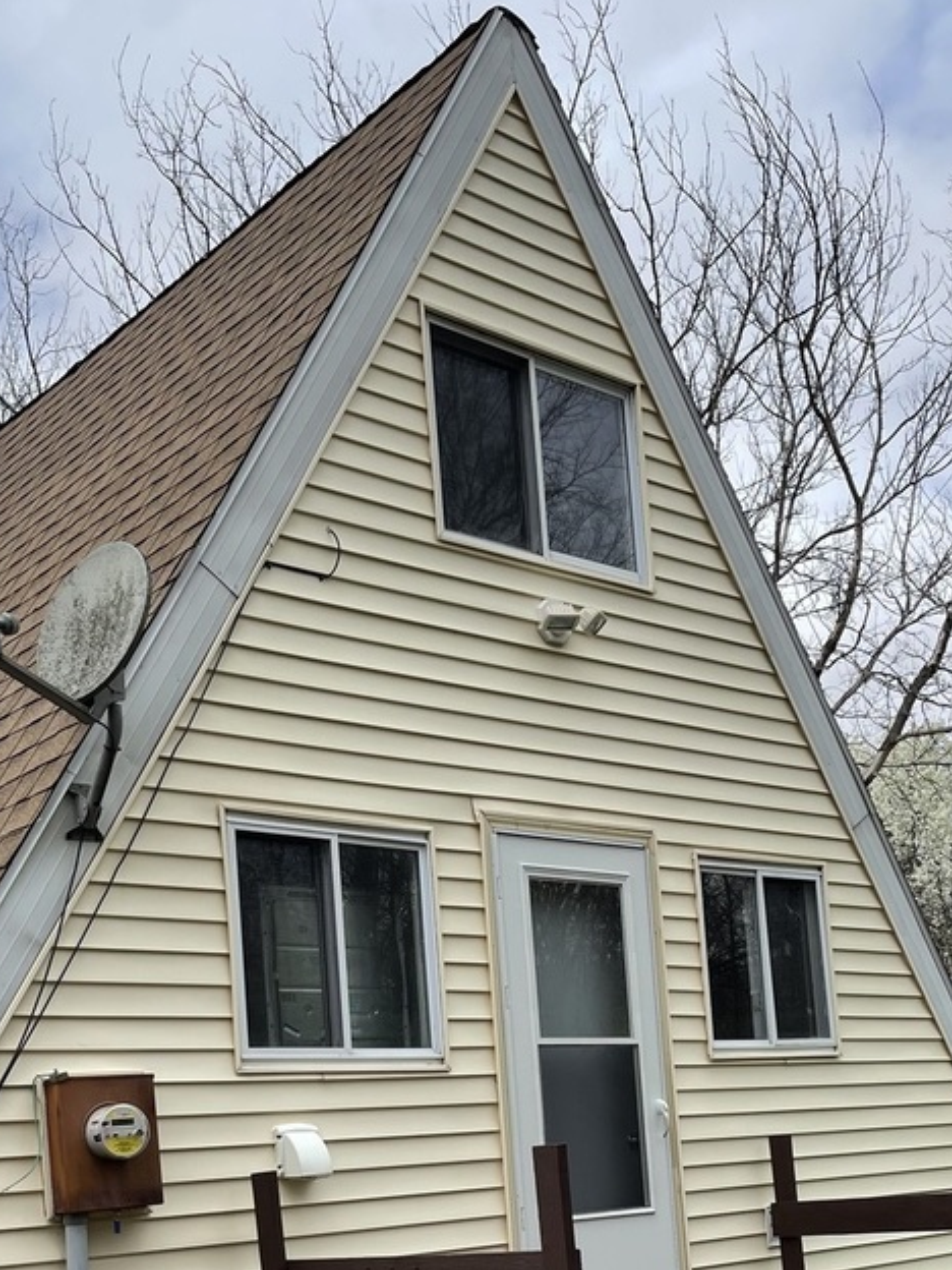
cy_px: 1050
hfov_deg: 32.2
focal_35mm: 45
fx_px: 1650
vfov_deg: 40.0
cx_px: 468
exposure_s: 1/3448
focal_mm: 5.1
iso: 32
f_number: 1.6
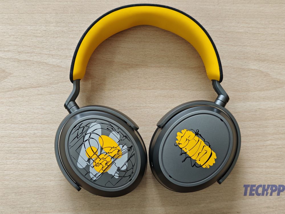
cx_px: 142
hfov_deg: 41.2
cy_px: 107
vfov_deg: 31.5
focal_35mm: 46
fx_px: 379
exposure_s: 1/100
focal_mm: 8.72
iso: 100
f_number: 1.63
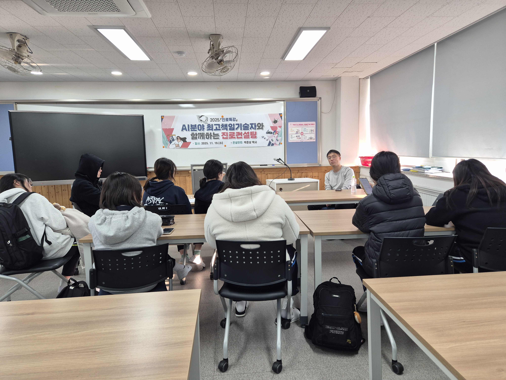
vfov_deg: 58.9
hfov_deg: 73.9
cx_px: 253
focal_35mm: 23
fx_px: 336
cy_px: 190
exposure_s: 1/120
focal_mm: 5.4
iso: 125
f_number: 1.8
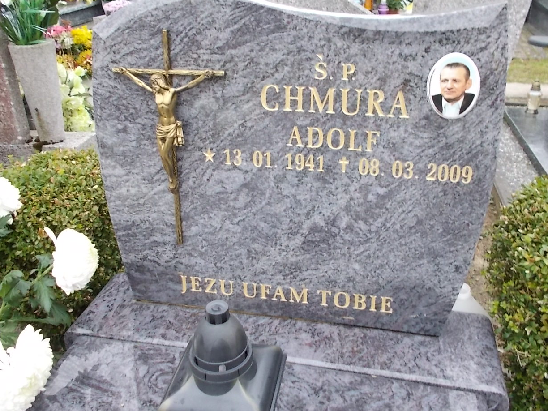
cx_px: 271
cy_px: 157
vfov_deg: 41.5
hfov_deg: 54.0
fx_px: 538
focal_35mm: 34
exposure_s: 1/25
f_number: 3.2
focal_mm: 4.6
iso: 180
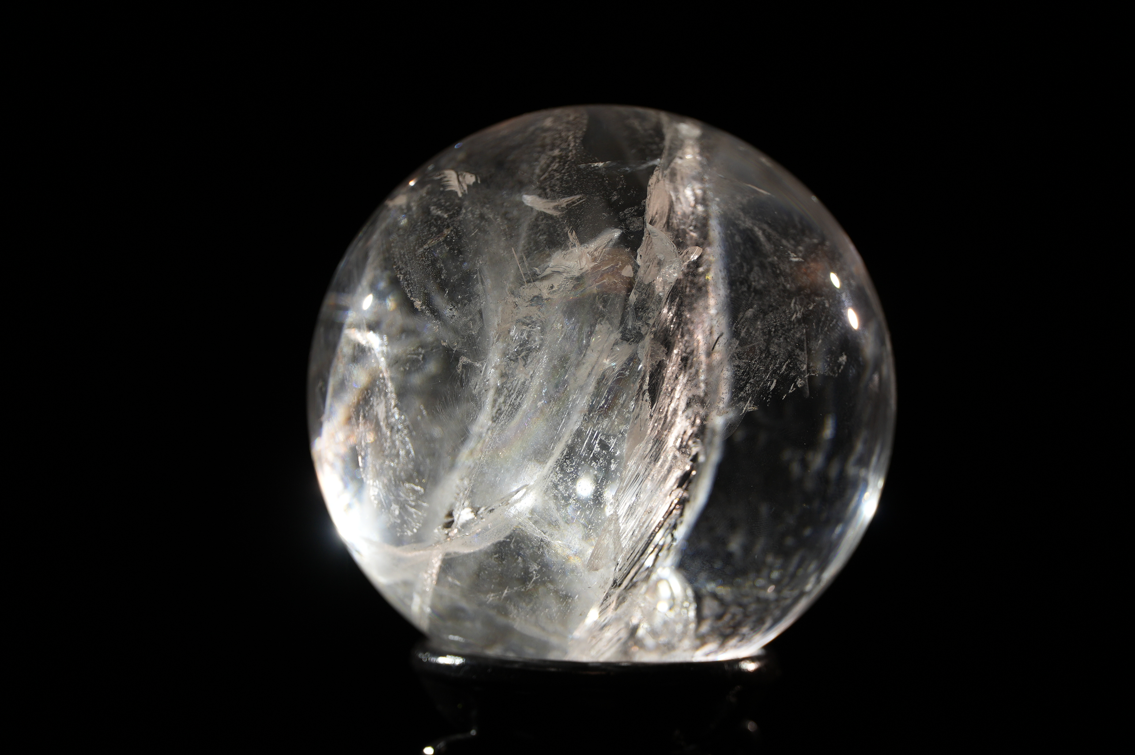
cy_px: 378
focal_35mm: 106
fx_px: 3355
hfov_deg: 19.2
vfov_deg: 12.8
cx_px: 568
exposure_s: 1/250
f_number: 4
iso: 160
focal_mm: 71
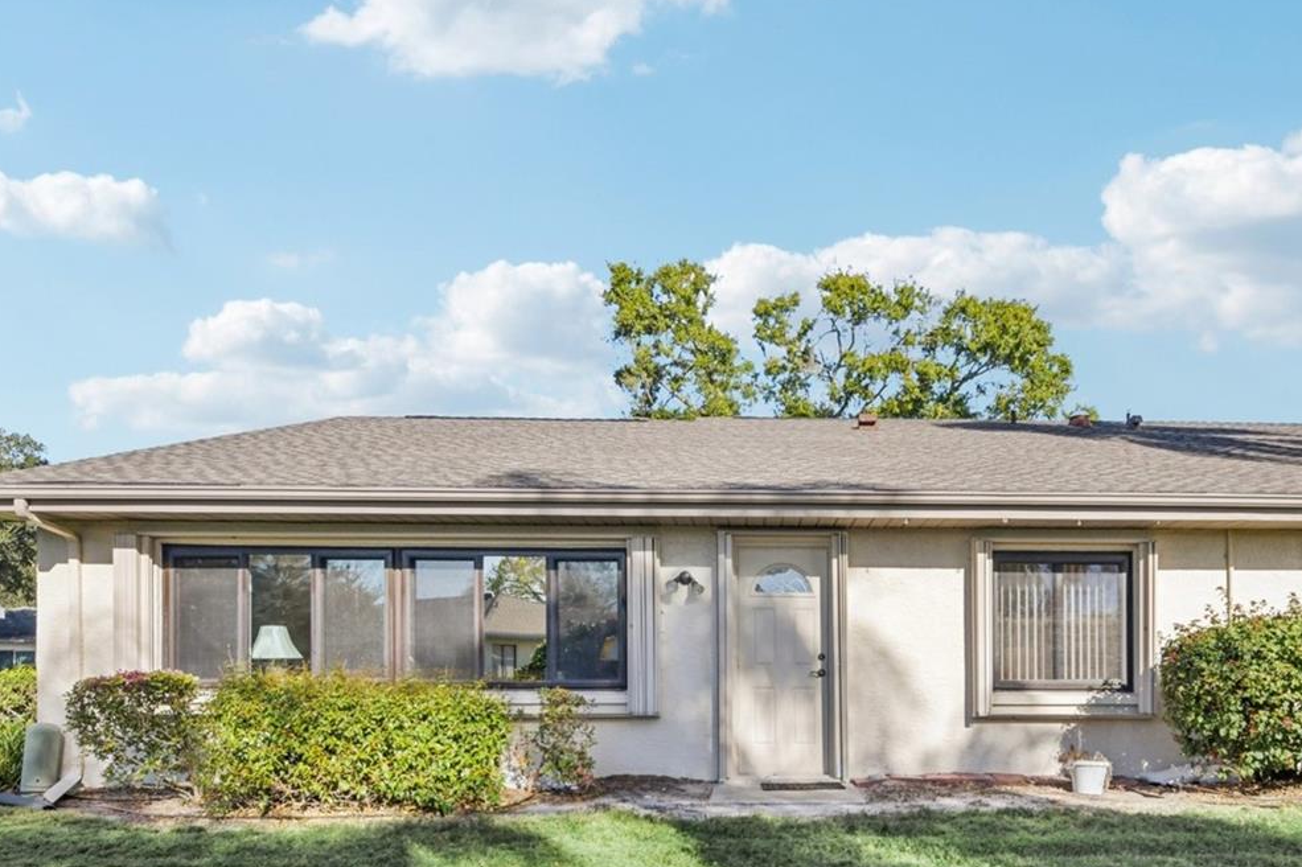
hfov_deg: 68.6
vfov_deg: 47.2
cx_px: 794
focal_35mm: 26
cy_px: 675
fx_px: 940
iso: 400
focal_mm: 16
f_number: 8
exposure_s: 1/800
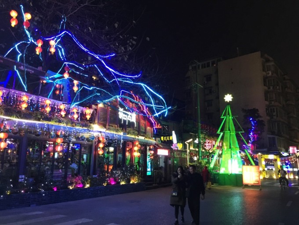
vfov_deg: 48.2
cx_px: 150
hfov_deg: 61.7
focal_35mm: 29
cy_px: 112
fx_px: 250
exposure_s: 1/10
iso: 125
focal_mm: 4.15
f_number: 2.2
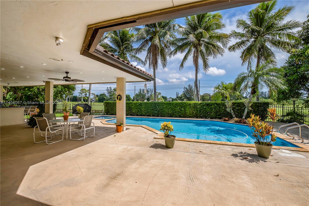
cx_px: 154
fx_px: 129
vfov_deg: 77.3
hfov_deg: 100.4
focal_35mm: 15
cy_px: 103
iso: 250
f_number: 8
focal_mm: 10
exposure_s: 1/1000
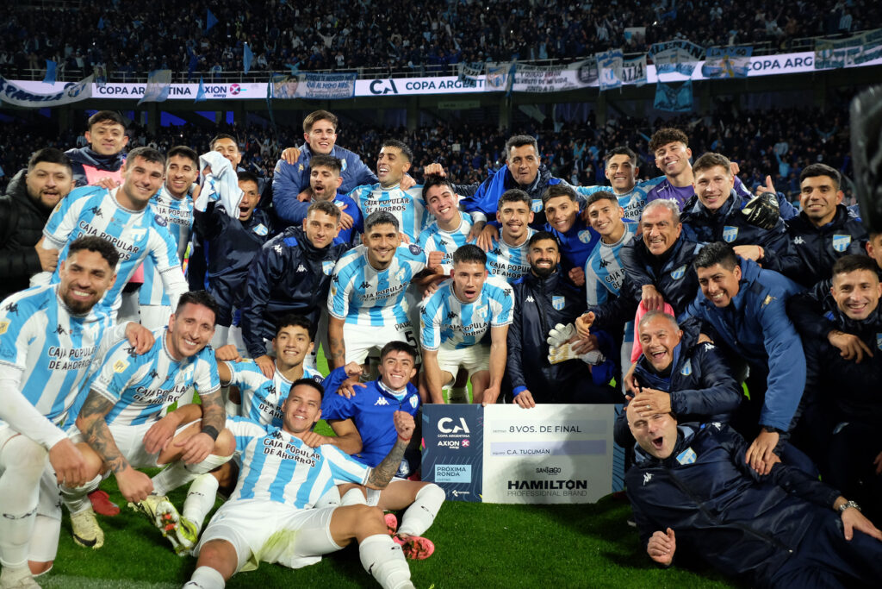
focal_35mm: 35
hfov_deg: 54.4
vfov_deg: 37.9
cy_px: 294
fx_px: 858
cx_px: 441
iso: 1600
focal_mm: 23
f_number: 2
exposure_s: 1/1000
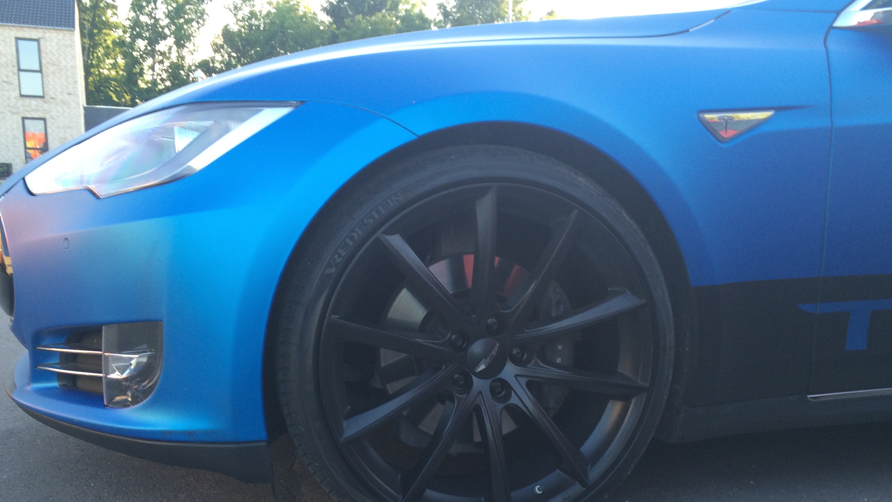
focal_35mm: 36
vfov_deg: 32.4
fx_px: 852
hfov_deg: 55.3
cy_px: 355
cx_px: 451
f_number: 2.2
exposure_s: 1/120
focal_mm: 4.12
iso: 40
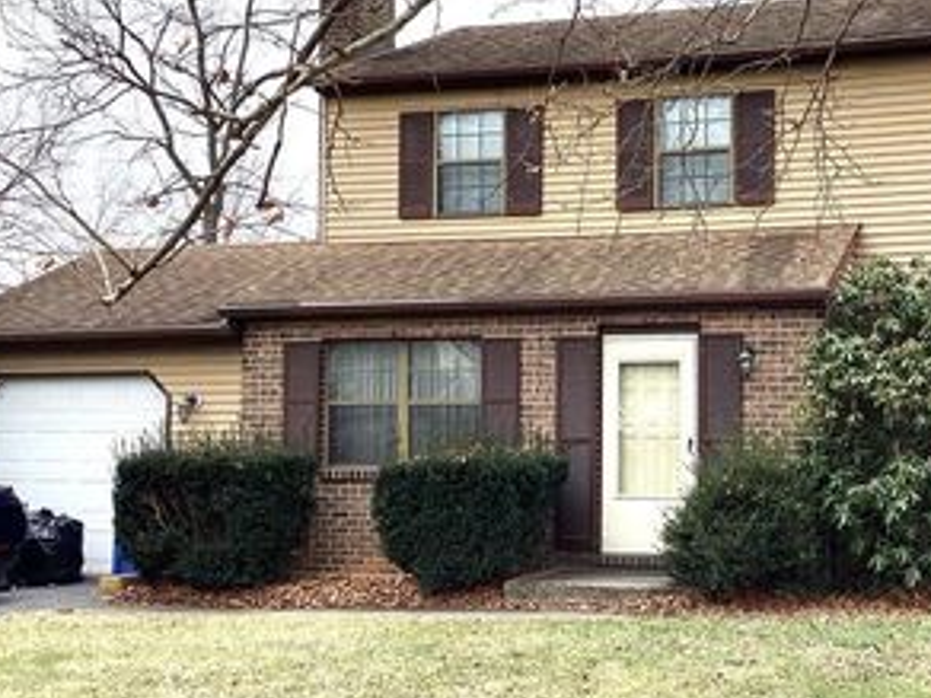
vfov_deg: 27.5
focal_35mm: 53
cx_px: 654
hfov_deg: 35.6
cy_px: 339
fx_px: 1425
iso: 25
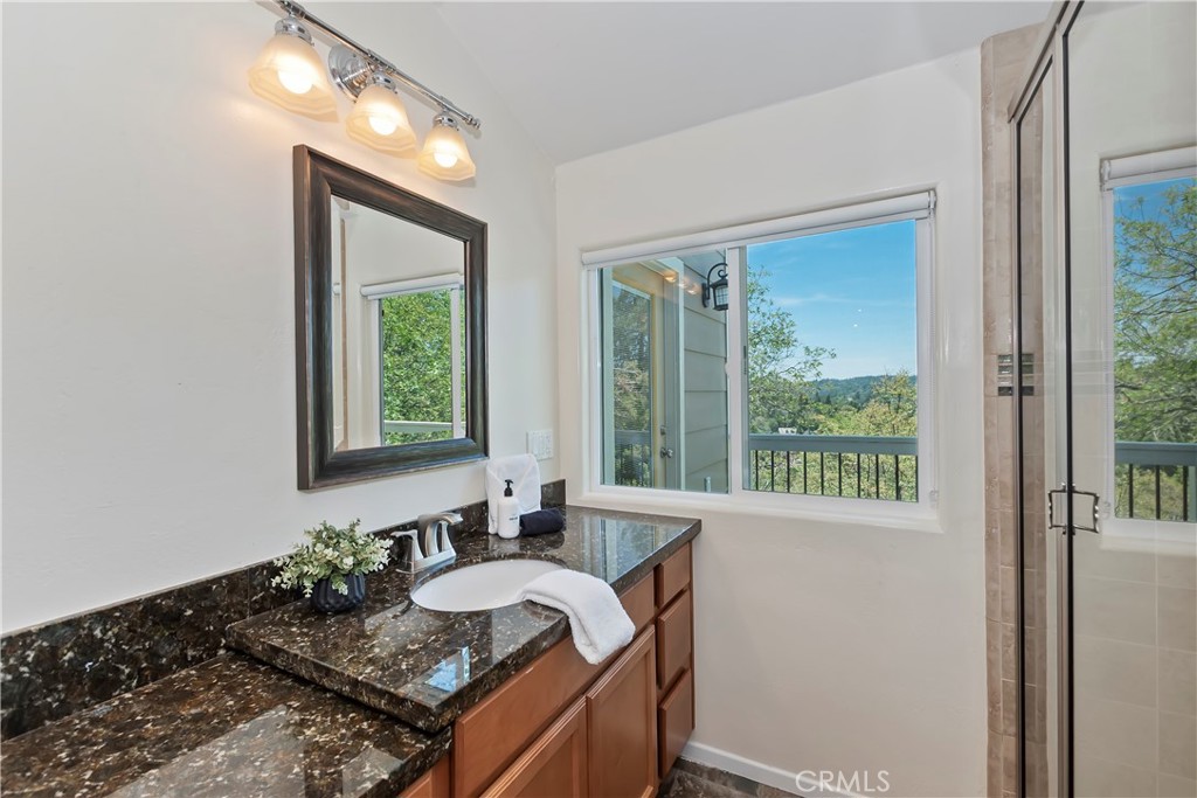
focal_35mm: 15
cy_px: 399
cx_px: 598
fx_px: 499
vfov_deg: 77.3
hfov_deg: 100.4
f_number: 8
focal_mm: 10
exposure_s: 1/30
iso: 180
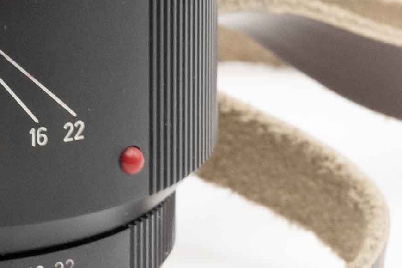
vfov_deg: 2.2
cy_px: -156
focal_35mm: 617
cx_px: -283
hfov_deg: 3.3
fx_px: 6889
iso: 3200
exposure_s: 1/125
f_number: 13
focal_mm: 90
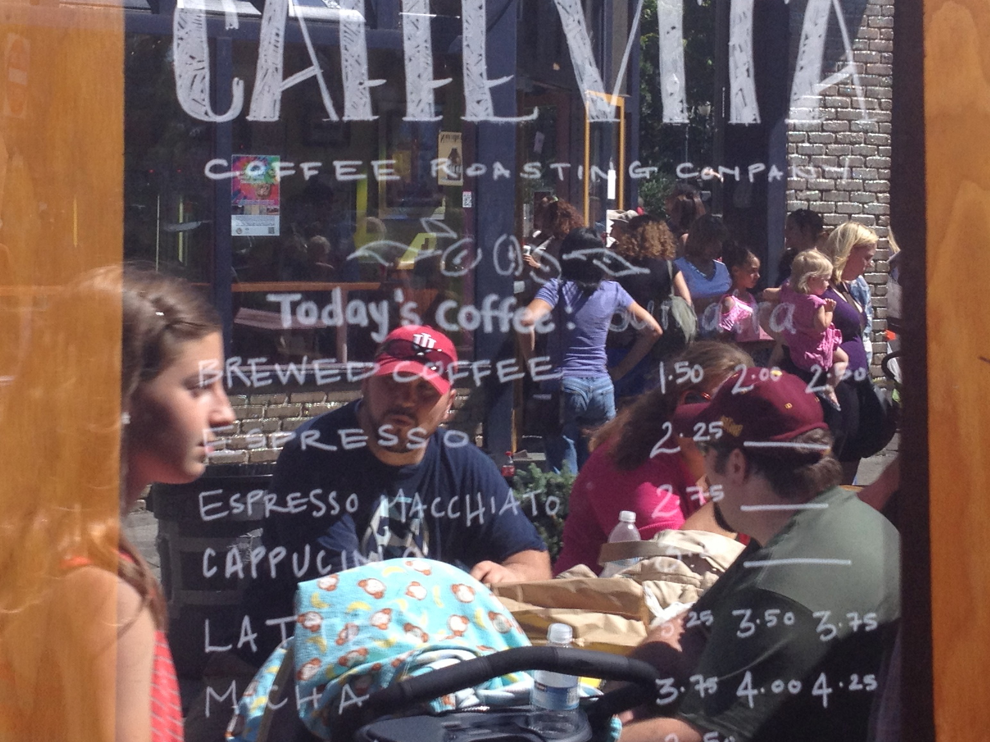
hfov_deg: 26.3
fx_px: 2116
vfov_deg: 19.8
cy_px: 236
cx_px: 457
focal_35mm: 74
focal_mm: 4.28
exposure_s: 1/165
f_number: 2.4
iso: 64
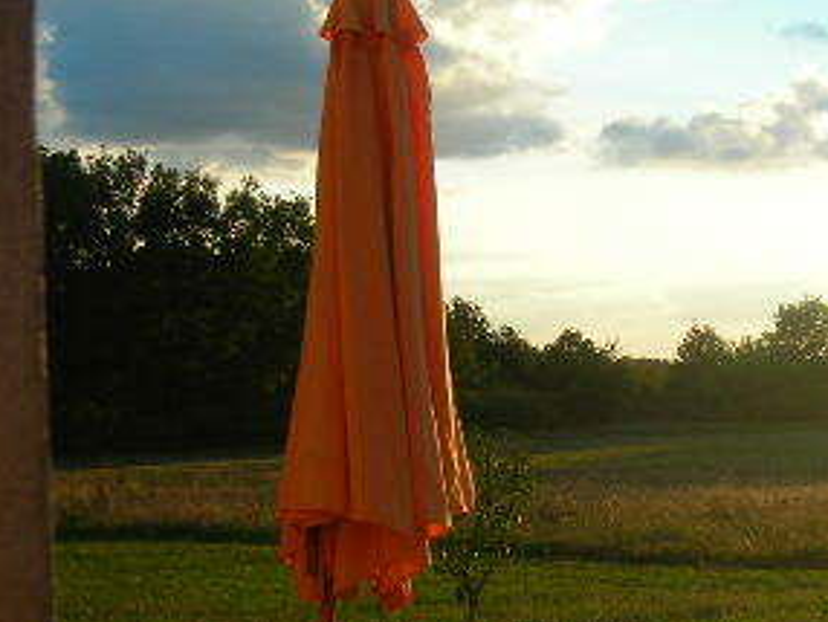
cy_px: 527
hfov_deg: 22.5
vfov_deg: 17.2
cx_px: 715
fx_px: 2035
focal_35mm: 85
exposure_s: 1/244
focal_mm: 6.3
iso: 50
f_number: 3.2
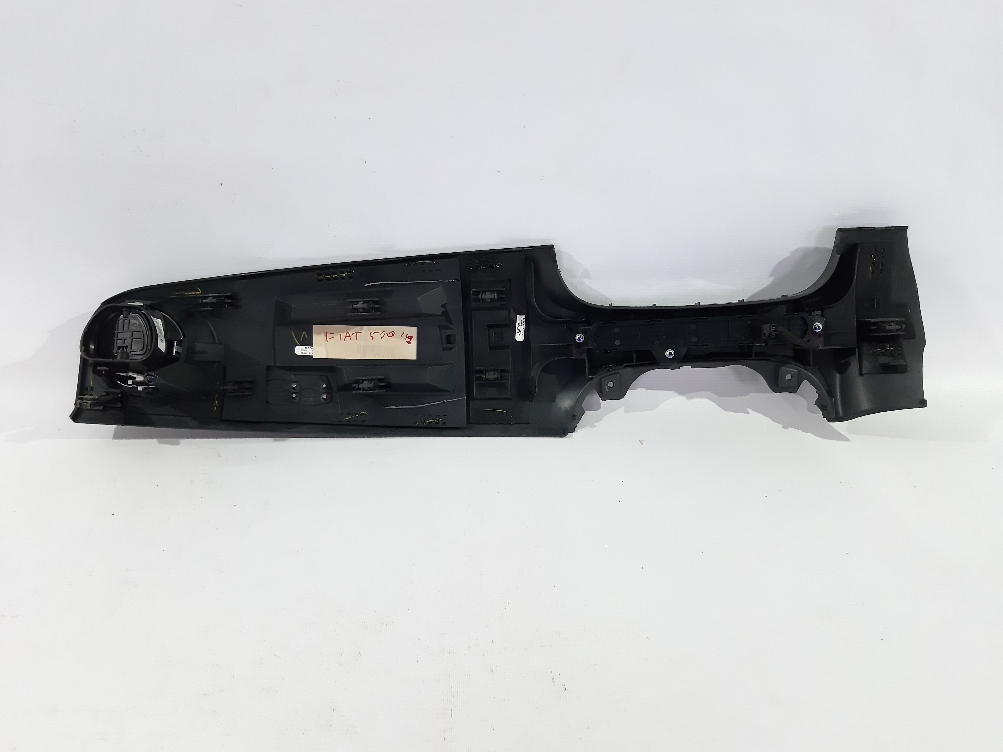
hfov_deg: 65.3
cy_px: 376
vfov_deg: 51.4
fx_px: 782
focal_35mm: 27
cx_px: 502
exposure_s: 1/50
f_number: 1.7
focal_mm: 3.93
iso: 200
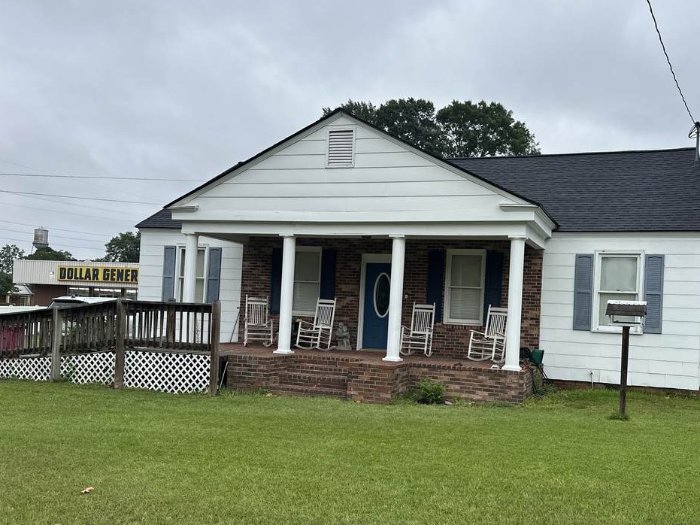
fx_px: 667
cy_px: 298
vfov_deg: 42.8
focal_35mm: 33
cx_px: 405
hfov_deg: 55.1
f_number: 1.78
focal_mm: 6.86
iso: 80
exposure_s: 1/803
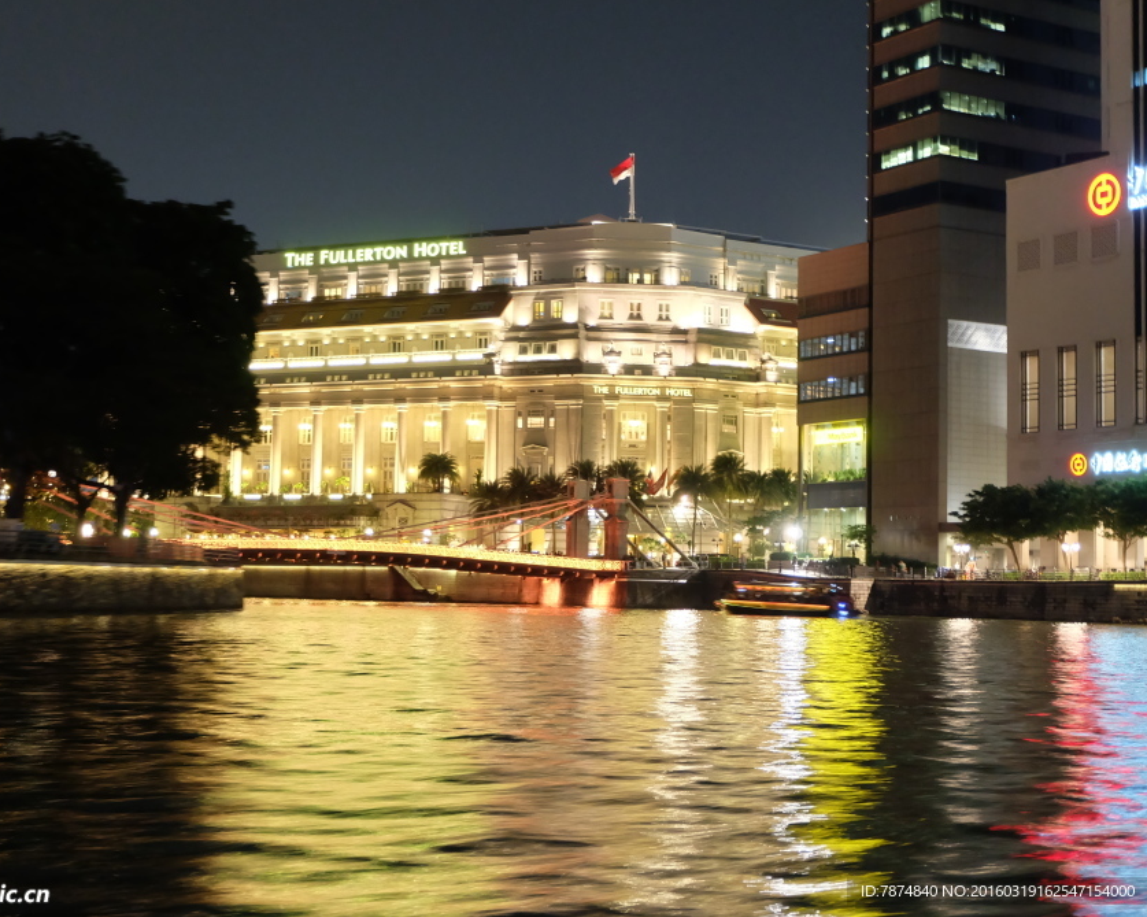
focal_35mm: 54
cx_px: 462
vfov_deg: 28.1
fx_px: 1832
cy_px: 450
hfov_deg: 34.6
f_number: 4.7
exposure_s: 1/6
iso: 3200
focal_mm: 31
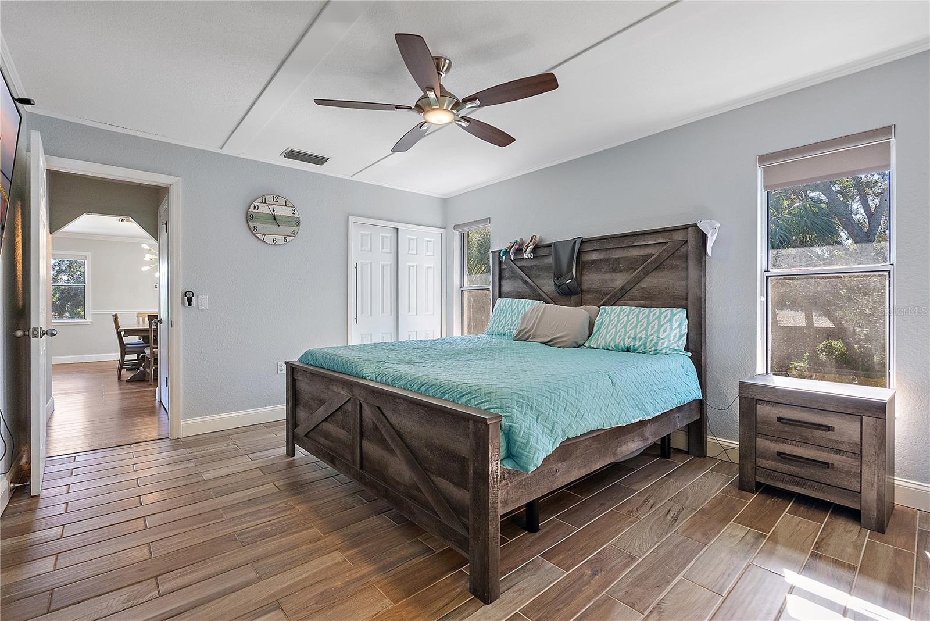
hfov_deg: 95.0
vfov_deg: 72.1
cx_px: 465
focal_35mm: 16
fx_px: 426
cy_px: 310
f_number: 4
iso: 1600
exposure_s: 1/160
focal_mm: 16.5
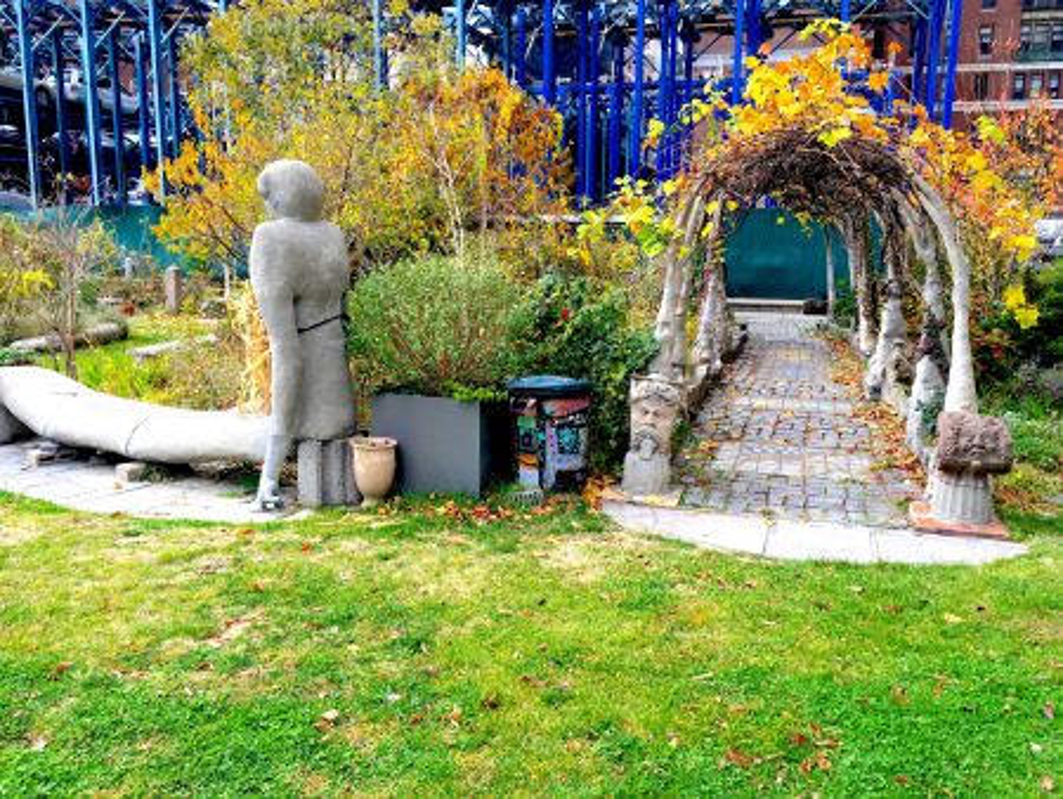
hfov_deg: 61.6
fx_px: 891
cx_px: 532
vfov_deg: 48.3
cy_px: 400
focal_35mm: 29
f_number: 2.2
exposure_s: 1/120
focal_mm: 4.15
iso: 25
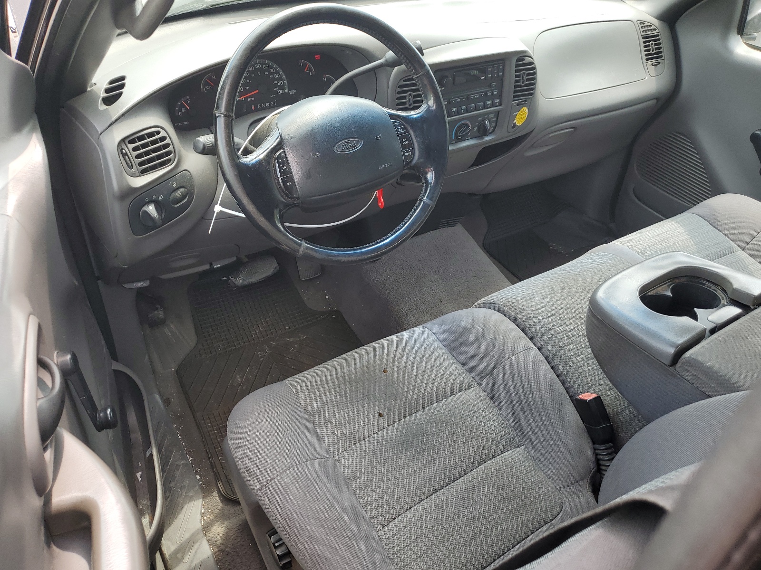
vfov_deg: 53.1
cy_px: 285
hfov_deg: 67.3
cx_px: 380
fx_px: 572
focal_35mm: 26
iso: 50
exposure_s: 1/196
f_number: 1.5
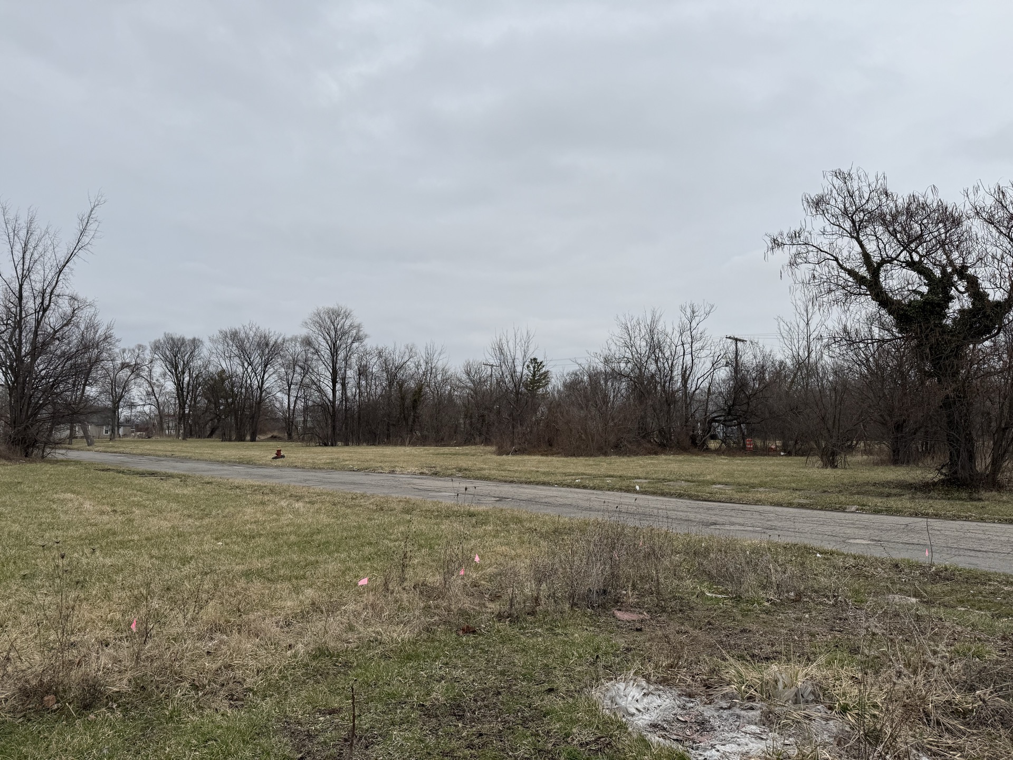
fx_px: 702
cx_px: 506
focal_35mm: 24
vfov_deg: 56.8
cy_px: 380
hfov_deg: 71.6
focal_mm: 6.76
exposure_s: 1/7353
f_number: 1.78
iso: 80
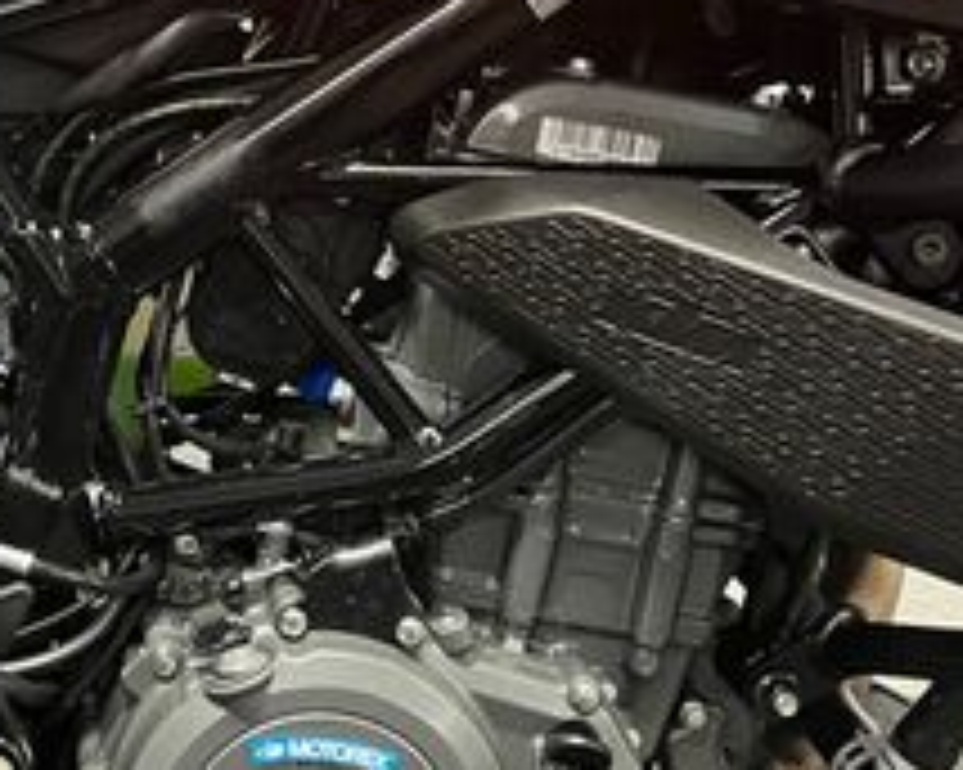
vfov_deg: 20.0
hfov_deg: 24.8
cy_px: 216
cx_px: 225
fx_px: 2165
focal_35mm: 76
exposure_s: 1/50
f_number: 1.6
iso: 400
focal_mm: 5.1
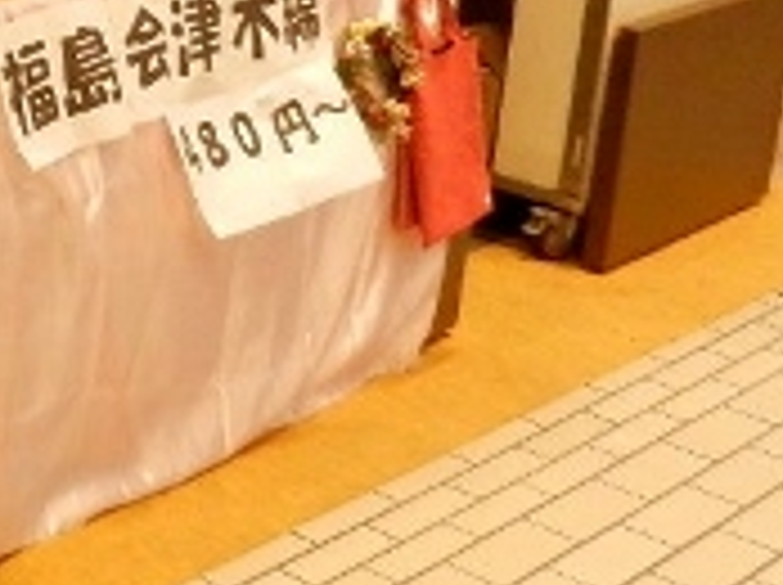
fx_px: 2078
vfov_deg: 15.5
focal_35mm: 92
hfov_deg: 18.7
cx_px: -405
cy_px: -94
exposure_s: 1/100
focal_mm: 4.5
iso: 640
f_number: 3.5
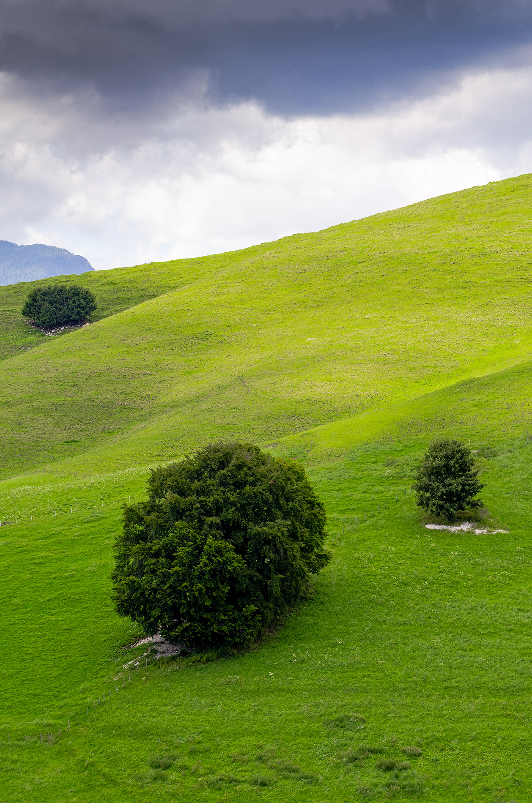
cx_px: 266
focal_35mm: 188
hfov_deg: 7.3
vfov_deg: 11.0
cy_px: 402
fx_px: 4176
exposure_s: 1/800
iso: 500
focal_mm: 125
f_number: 8
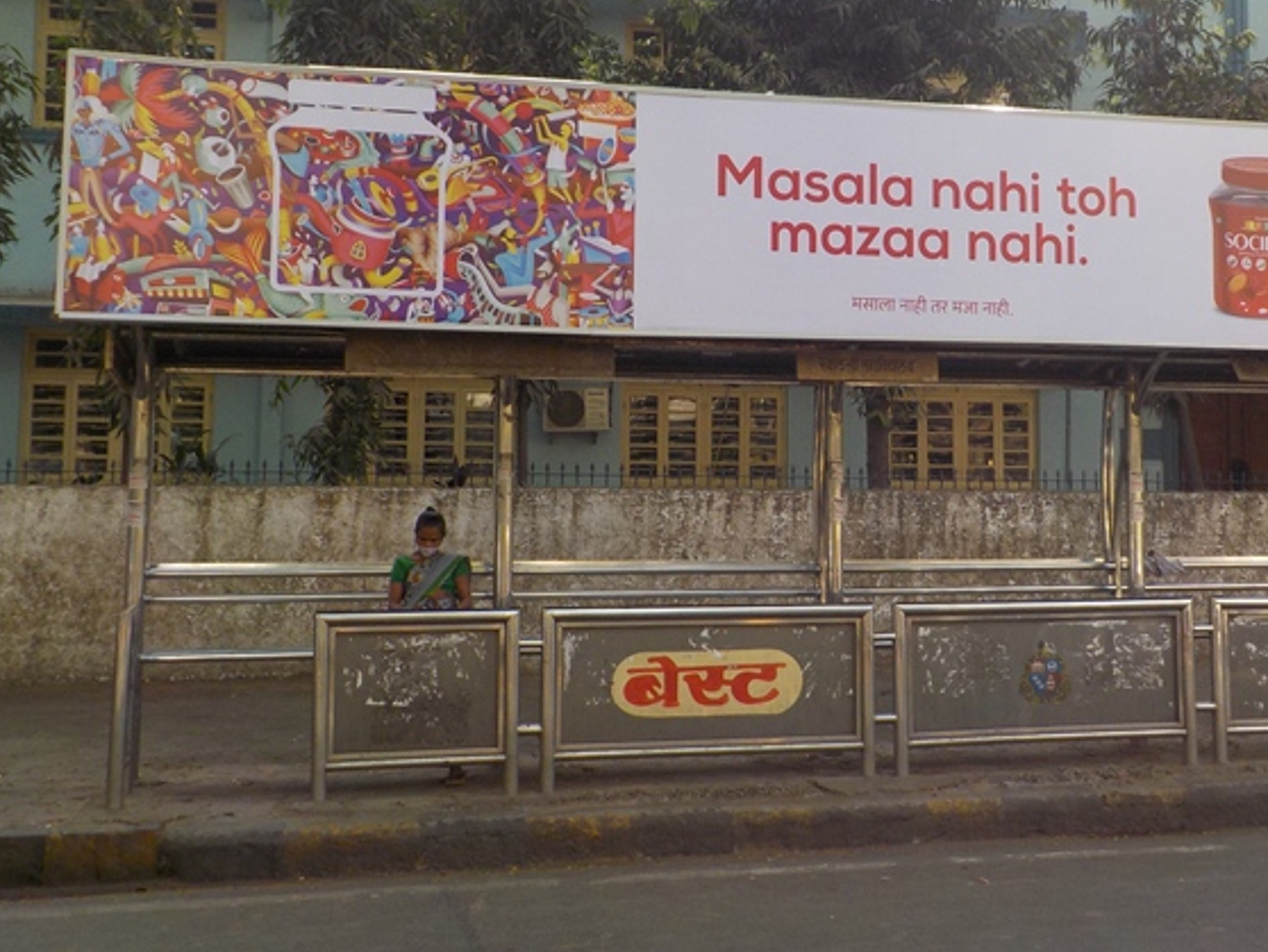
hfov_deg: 43.5
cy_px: 359
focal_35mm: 43
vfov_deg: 33.5
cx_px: 779
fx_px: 1576
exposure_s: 1/200
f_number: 3.3
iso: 125
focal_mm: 4.1
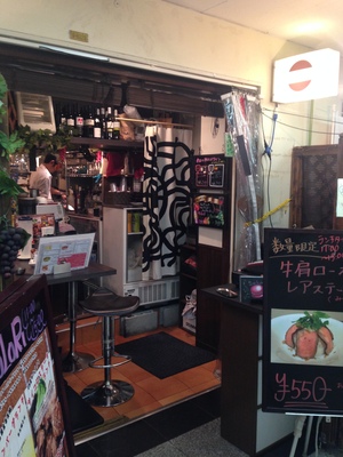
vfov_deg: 55.4
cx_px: 172
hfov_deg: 42.9
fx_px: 436
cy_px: 228
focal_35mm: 33
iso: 160
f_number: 2.4
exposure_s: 1/20
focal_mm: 4.12
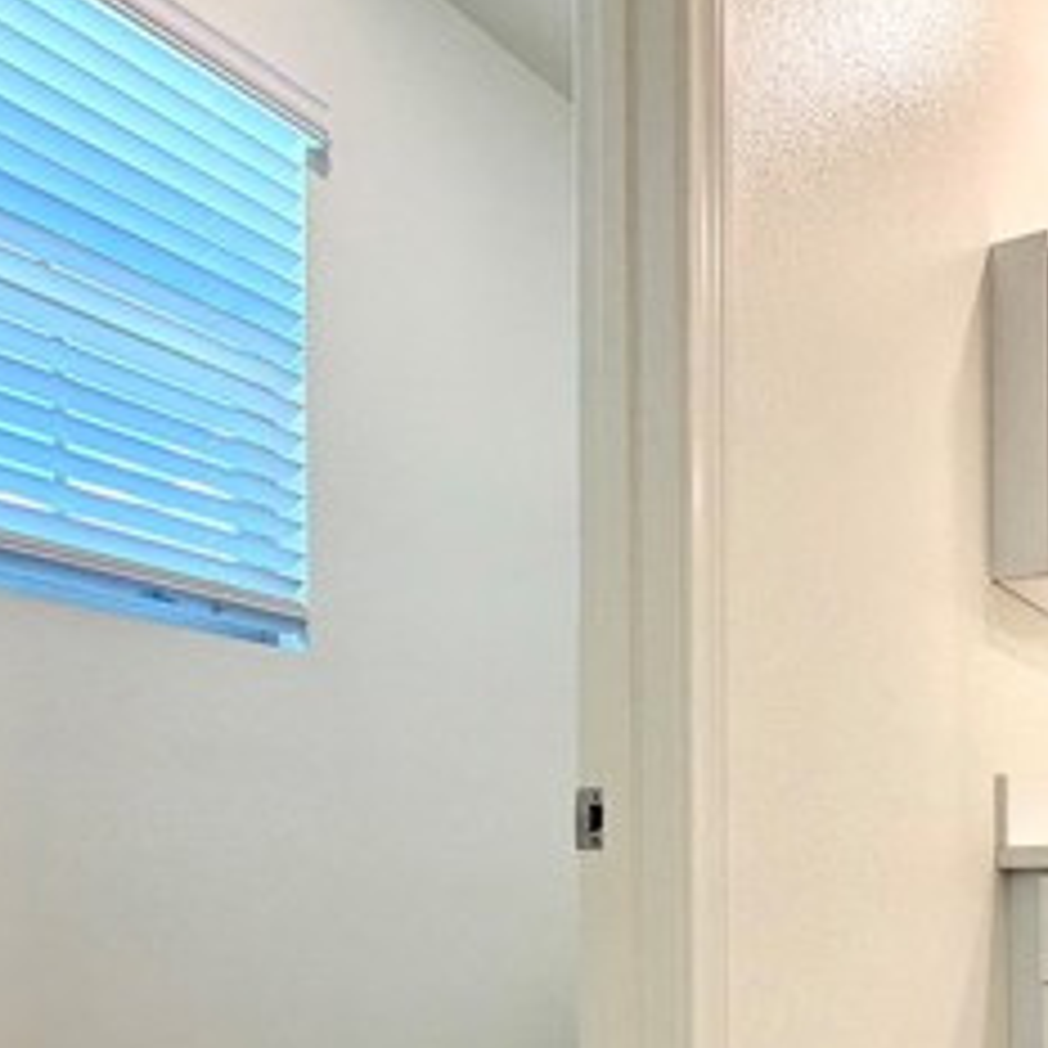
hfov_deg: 41.9
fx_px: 1165
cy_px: 913
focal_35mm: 34
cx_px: 1052
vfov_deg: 44.7
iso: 160
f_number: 2.2
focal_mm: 2.22
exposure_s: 1/120
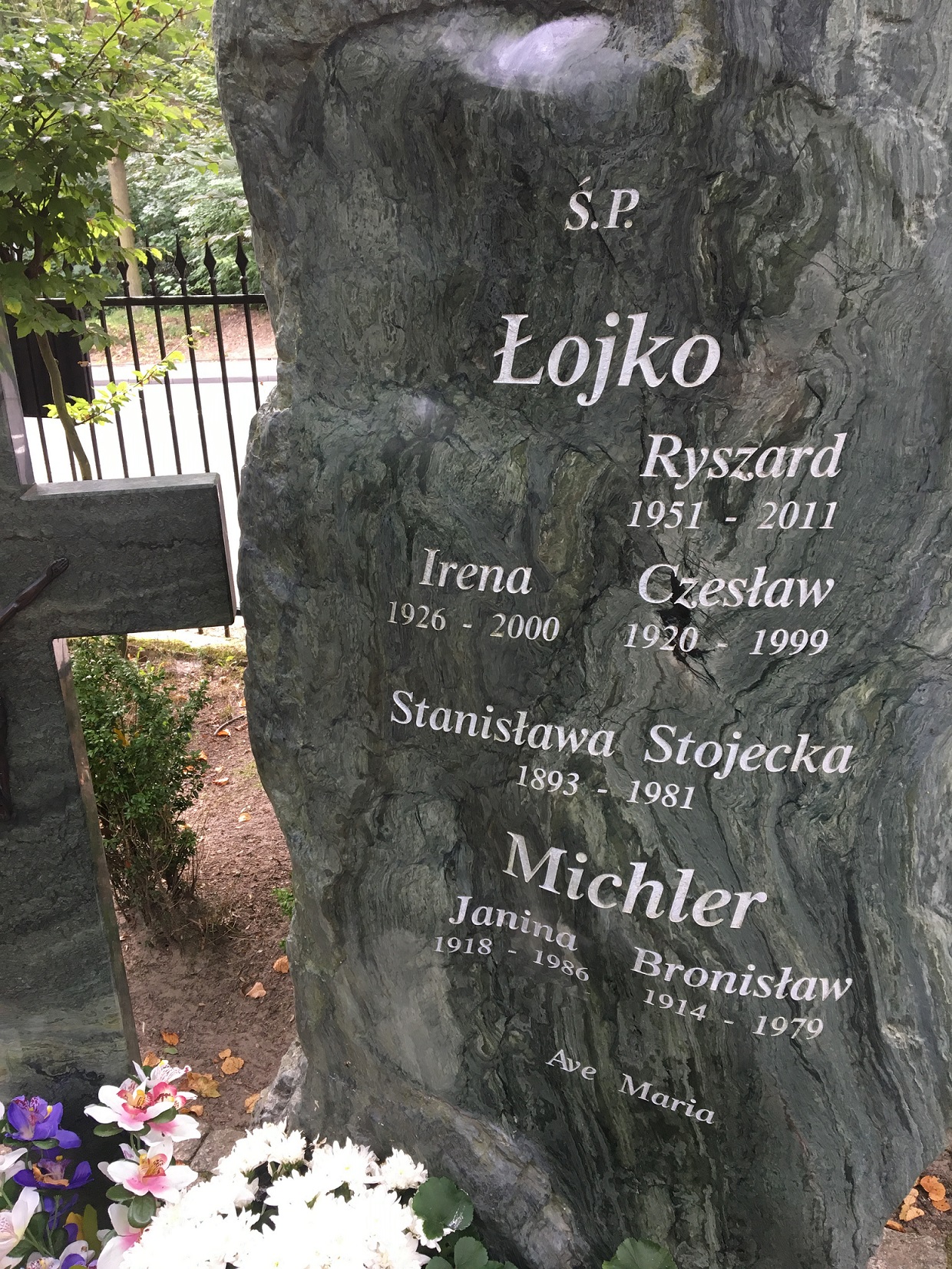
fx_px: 1063
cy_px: 634
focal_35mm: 29
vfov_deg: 61.6
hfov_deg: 48.3
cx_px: 476
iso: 25
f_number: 2.2
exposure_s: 1/33
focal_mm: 4.15
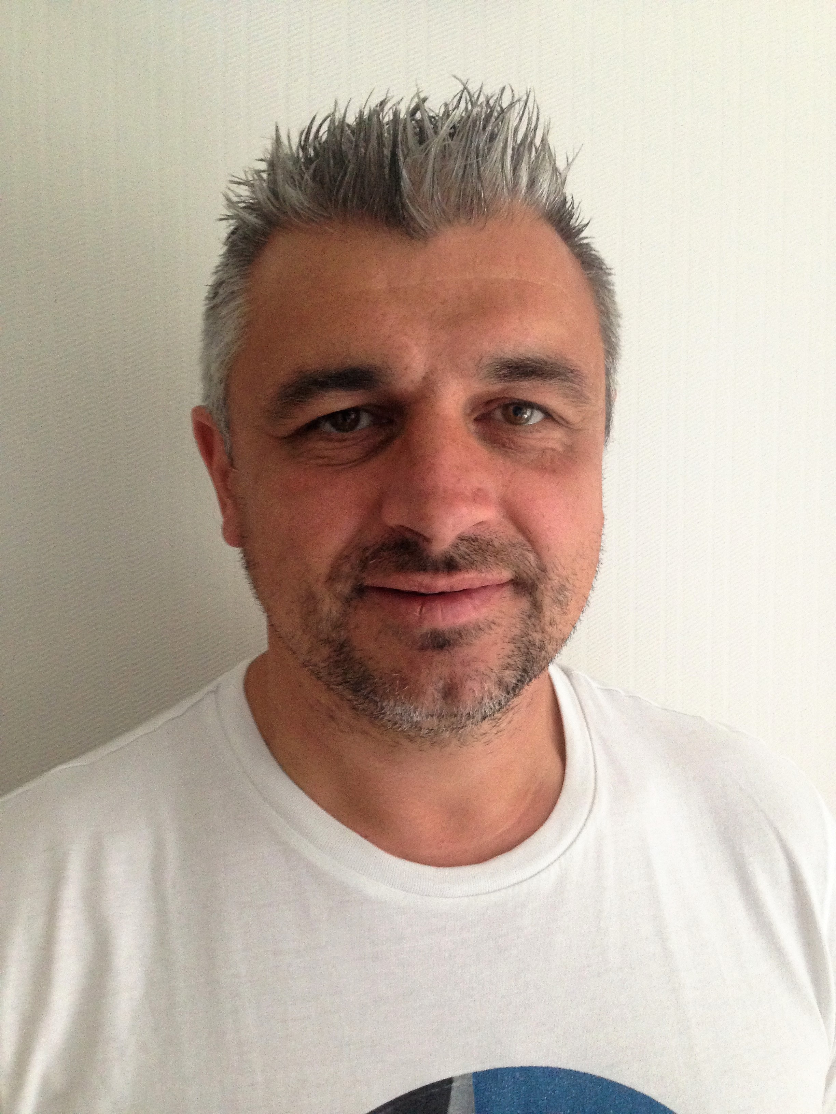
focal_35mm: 33
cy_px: 557
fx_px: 1063
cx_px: 418
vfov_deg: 55.4
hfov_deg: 42.9
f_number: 2.4
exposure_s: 1/20
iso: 320
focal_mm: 4.12
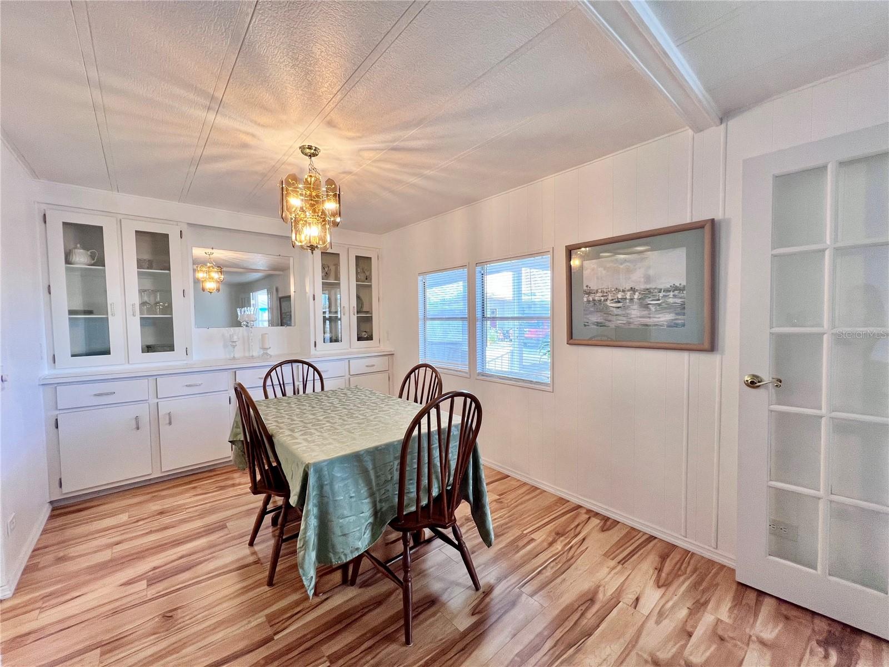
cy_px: 334
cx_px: 444
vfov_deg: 89.9
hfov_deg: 106.2
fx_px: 334
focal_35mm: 13
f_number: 1.8
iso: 100
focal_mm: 1.57
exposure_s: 1/120
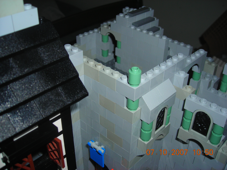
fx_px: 269
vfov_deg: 35.1
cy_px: 85
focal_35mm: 41
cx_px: 114
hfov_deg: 45.8
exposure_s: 1/60.1
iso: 50
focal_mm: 6.8
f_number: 6.6
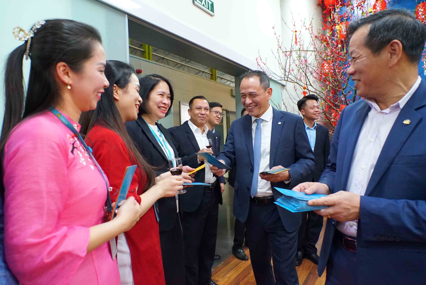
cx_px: 213
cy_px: 142
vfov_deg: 53.2
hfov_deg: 73.7
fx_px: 284
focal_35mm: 24
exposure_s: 1/200
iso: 10000
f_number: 5
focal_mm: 24
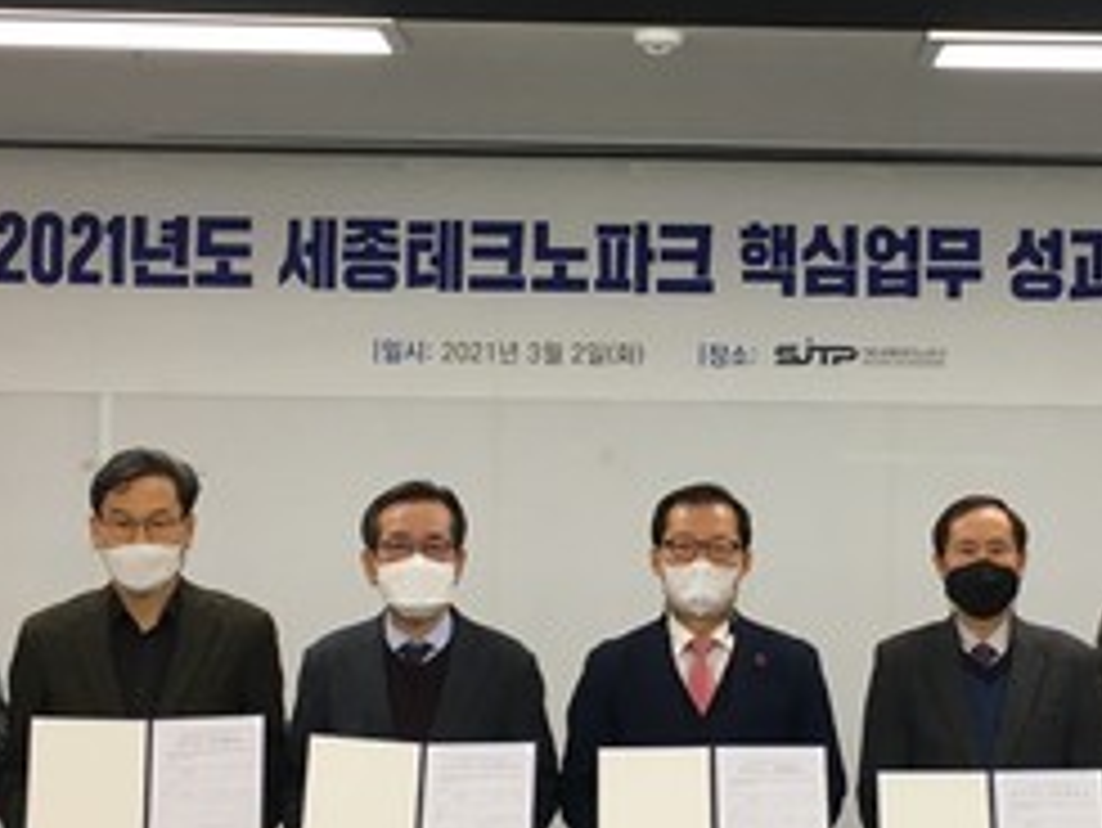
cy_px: 441
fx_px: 2261
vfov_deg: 20.7
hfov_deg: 27.2
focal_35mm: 71
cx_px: 756
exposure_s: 1/30
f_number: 2.2
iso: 25
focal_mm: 4.15
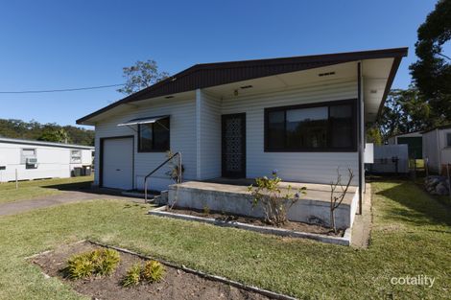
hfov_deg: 90.0
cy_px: 150
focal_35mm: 18
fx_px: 225
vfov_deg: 67.3
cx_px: 226
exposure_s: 1/250
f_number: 18
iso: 320
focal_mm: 18
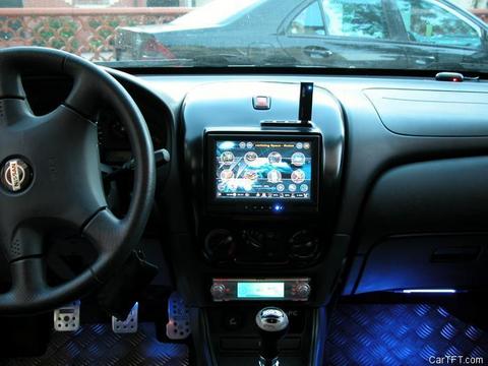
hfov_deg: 38.9
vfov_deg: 29.7
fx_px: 691
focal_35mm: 49
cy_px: 183
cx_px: 244
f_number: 3
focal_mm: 12.7
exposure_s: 1/3.9
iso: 104
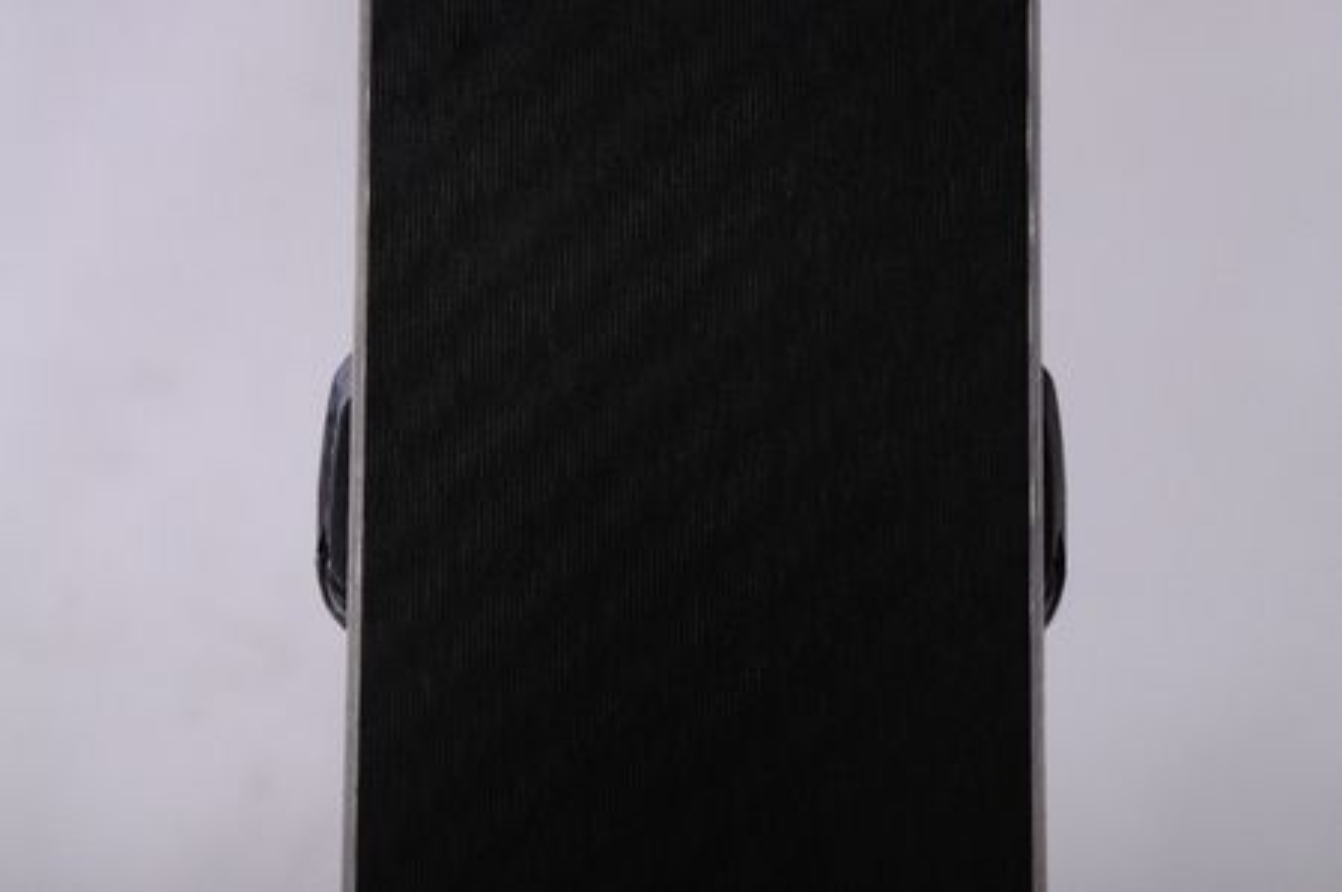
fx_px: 5865
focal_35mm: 158
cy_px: 446
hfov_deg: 13.1
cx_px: 671
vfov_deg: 8.7
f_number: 16
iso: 3200
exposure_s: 1/180
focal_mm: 105
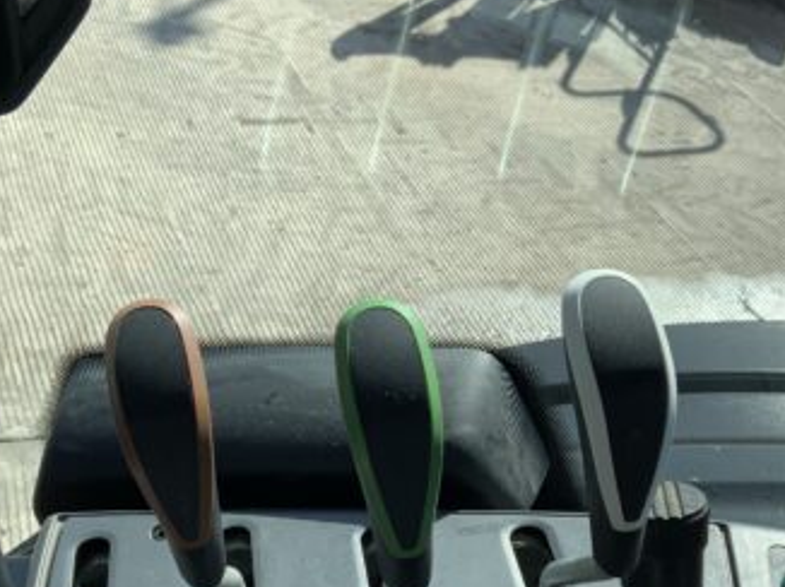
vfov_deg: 25.2
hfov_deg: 33.8
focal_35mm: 57
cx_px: 385
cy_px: 462
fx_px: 1292
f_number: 1.8
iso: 16
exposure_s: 1/1279
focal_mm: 3
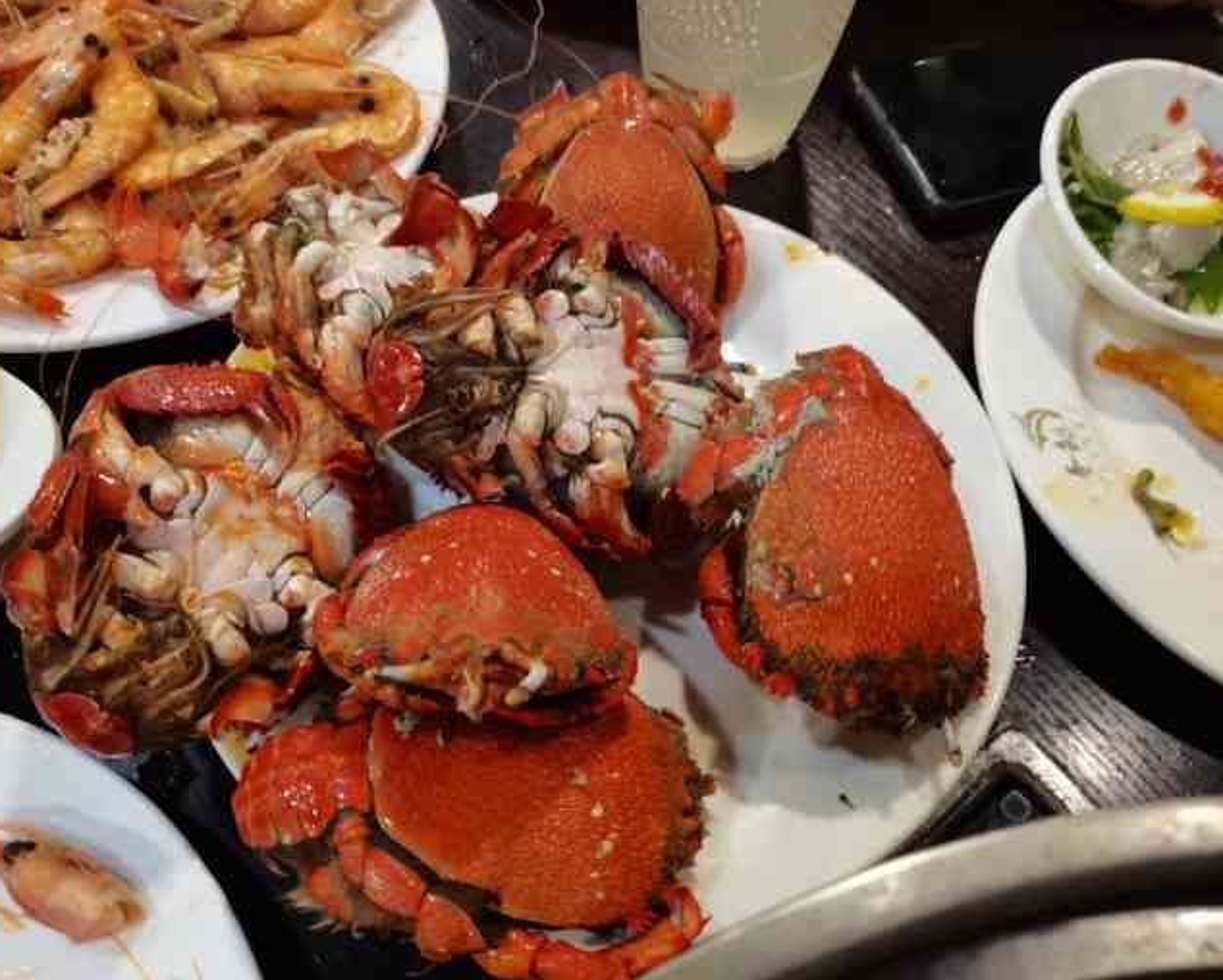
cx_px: 617
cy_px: 501
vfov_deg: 51.6
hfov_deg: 62.2
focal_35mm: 28
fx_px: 1014
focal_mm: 5.58
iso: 640
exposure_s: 1/25
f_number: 1.8
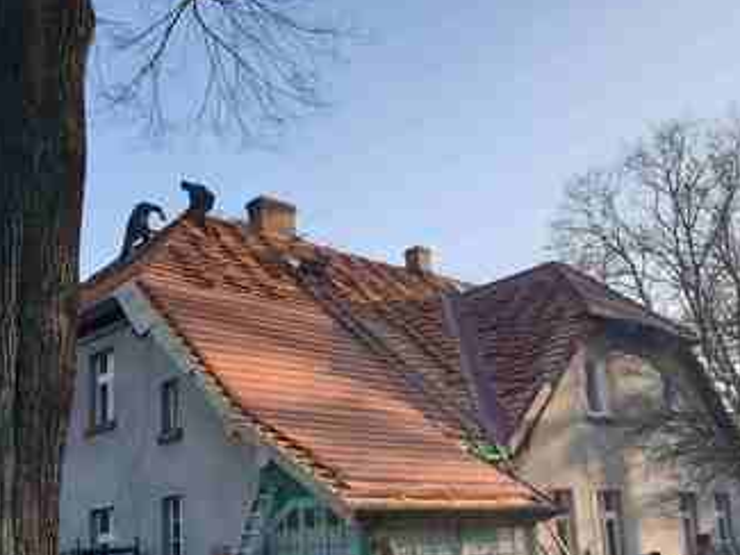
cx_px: 337
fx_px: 855
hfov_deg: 46.7
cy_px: 399
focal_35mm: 40
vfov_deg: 35.4
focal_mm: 4.3
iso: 50
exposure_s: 1/652
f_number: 2.4
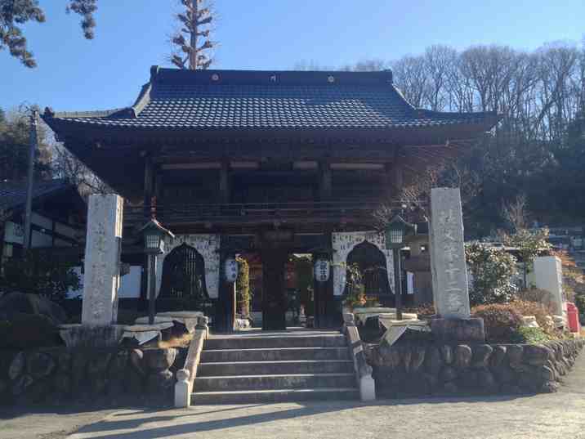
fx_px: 591
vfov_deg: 40.7
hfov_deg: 52.6
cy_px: 220
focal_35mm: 35
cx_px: 292
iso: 50
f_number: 2.4
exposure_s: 1/488
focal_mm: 4.28
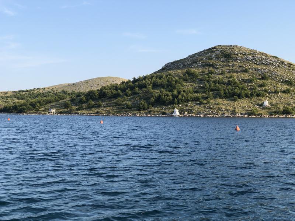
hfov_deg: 33.8
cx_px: 148
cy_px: 110
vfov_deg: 25.7
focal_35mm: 57
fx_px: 486
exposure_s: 1/398
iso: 20
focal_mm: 6.6
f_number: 2.8
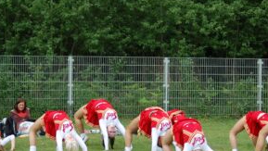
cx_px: 154
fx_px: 1223
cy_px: 132
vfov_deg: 7.1
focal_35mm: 172
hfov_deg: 12.5
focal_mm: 70
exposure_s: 1/1000
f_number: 4
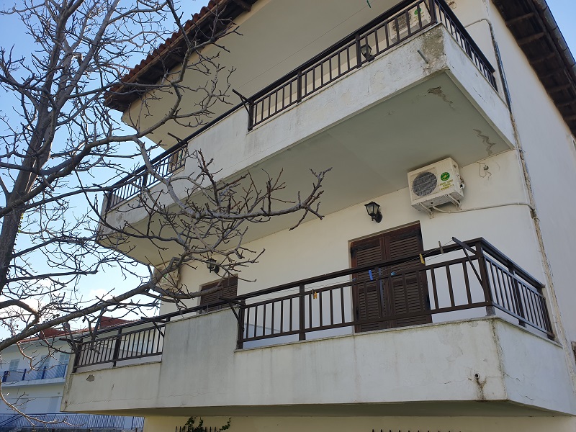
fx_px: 433
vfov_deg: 53.1
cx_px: 288
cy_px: 216
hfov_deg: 67.3
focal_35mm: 26
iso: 50
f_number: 2.4
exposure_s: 1/1164
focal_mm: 4.3
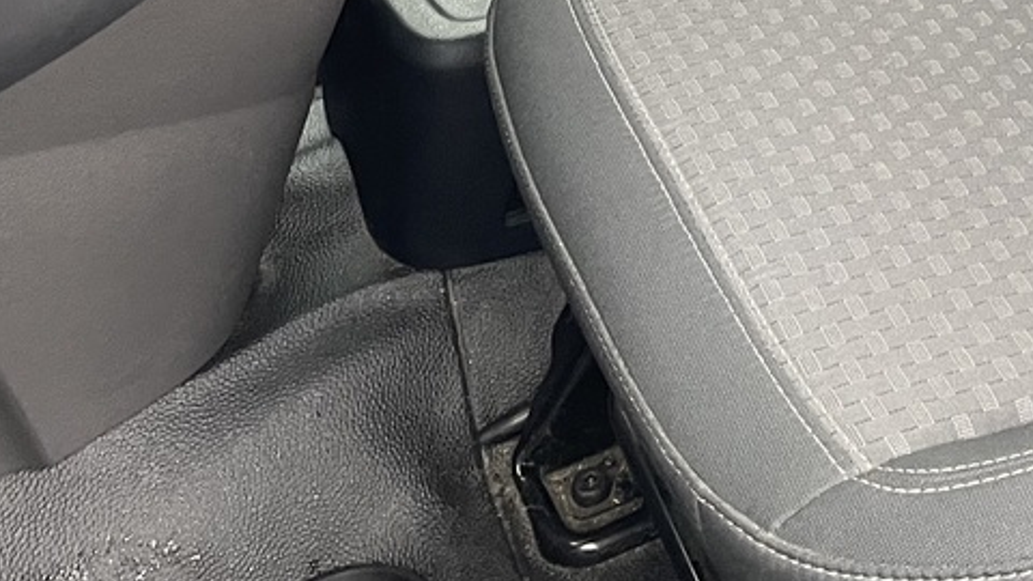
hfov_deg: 23.1
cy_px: -570
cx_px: 1222
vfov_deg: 12.5
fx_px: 2328
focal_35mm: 85
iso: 125
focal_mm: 4.2
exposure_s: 1/70
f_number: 1.6
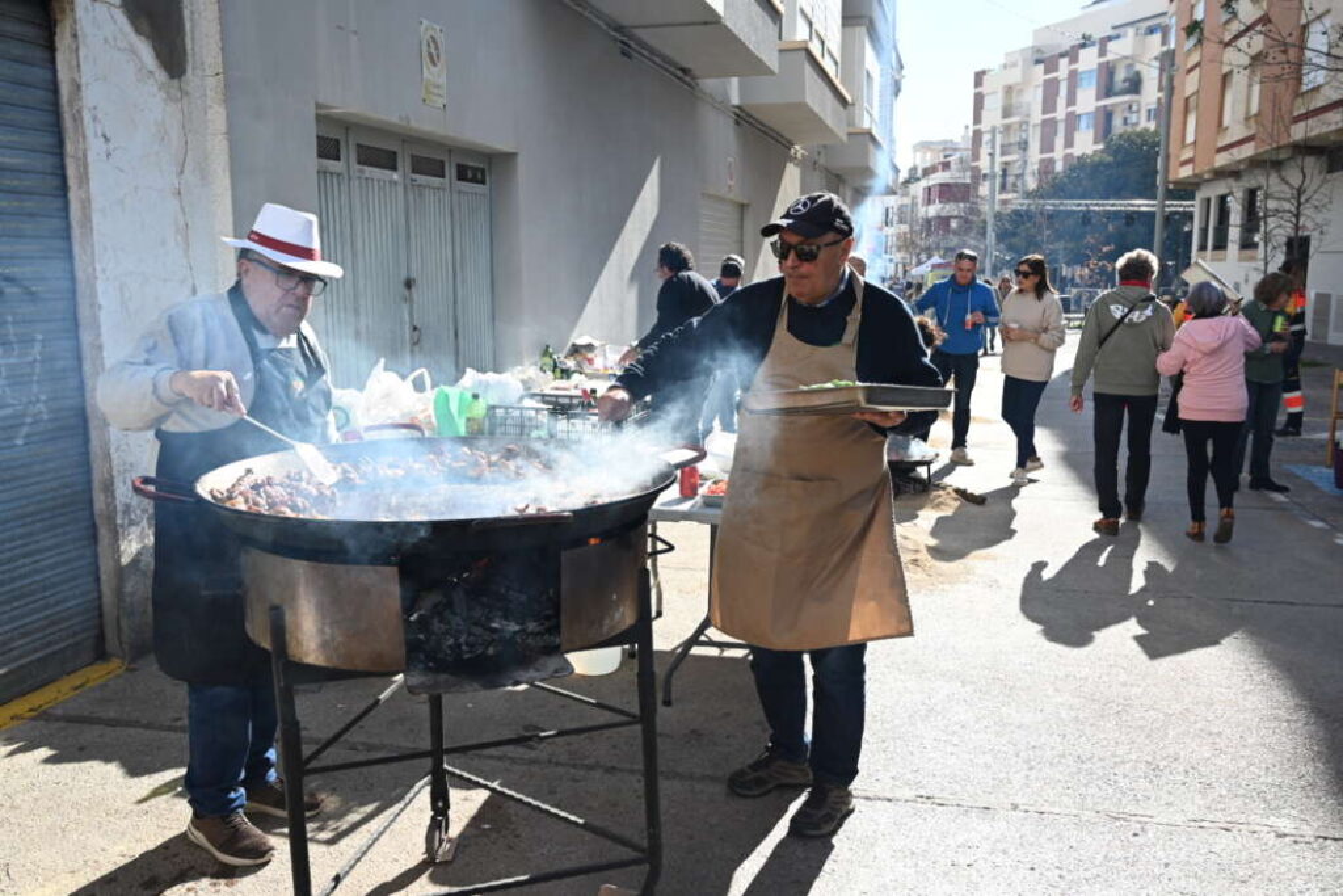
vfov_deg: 42.3
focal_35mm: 31
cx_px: 672
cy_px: 448
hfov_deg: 60.3
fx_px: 1157
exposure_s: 1/1250
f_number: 5.6
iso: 500
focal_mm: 31
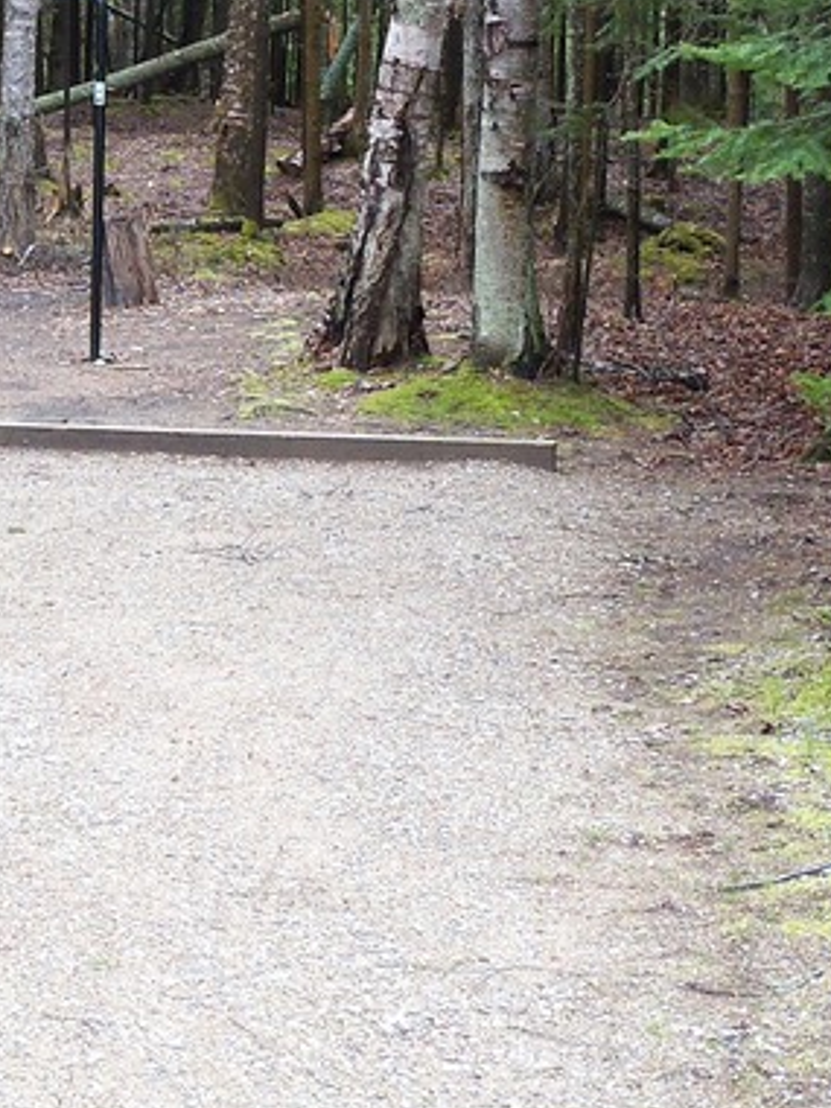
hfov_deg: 15.9
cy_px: 315
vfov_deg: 21.2
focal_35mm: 92
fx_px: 2945
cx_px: 143
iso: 100
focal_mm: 6.2
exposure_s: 1/125
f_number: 3.5
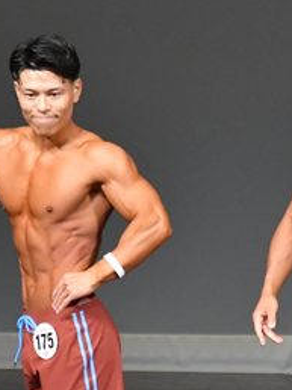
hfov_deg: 1.6
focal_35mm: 911
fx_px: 10263
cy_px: 337
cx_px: 276
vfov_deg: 2.2
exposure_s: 1/400
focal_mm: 210
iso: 5000
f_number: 5.6
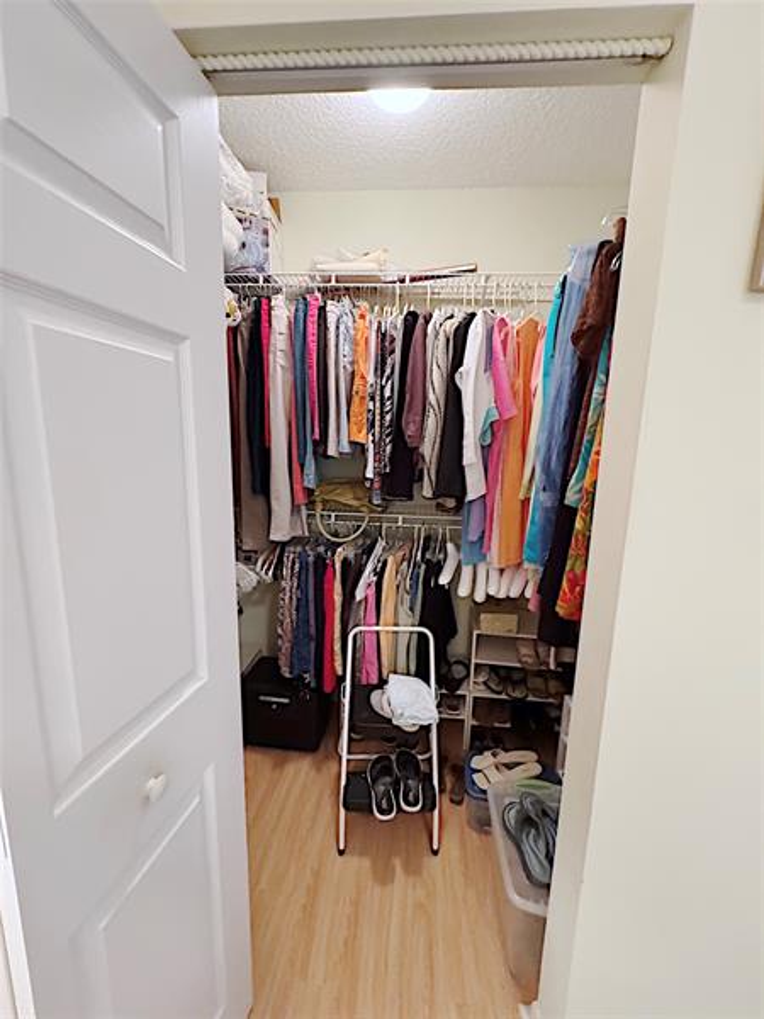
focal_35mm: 14
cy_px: 510
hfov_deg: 85.7
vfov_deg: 102.1
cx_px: 382
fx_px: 412
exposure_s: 1/40
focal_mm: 2.22
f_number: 2.2
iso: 1000
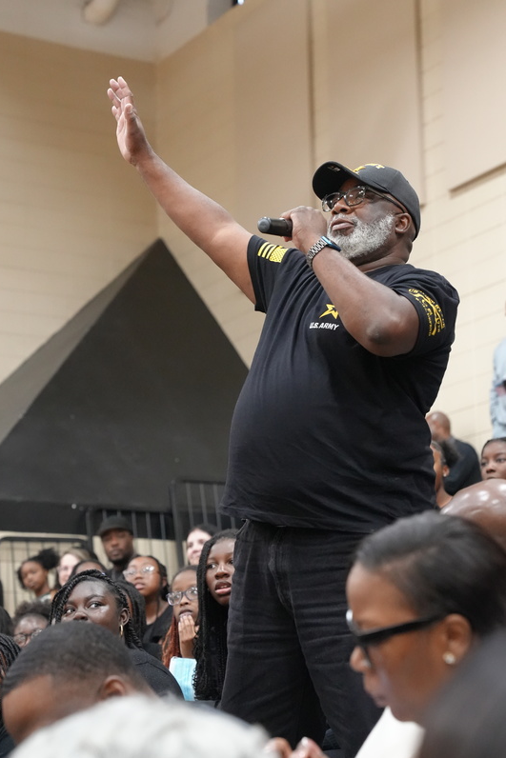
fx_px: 1897
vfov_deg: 22.6
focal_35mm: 90
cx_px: 283
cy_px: 366
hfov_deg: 15.2
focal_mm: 70
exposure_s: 1/160
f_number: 4
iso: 6400
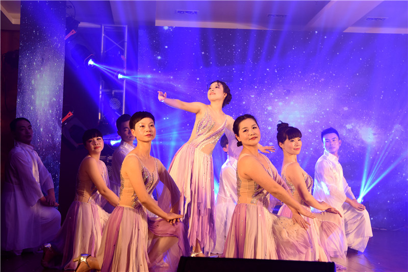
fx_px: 567
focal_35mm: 50
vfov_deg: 27.0
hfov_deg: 39.6
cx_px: 204
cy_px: 136
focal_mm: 50
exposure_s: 1/100
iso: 800
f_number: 5
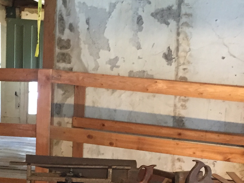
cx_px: 33
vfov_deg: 17.9
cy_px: 171
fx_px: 571
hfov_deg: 23.6
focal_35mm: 81
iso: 250
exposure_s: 1/30
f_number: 2.2
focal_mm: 4.15
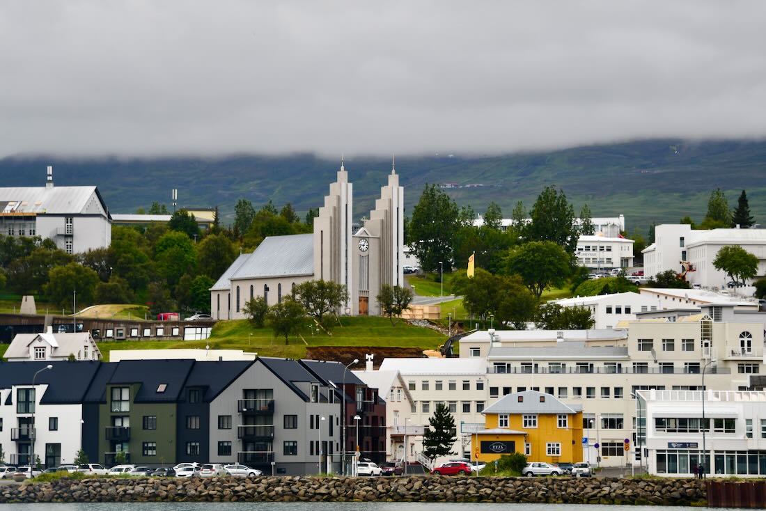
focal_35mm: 157
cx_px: 383
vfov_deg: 8.7
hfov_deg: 13.1
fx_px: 3341
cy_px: 256
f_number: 5.6
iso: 220
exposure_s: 1/250
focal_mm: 105
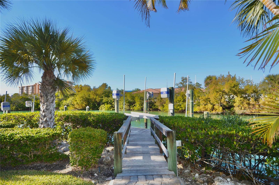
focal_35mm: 36
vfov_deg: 36.7
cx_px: 140
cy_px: 92
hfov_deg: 53.2
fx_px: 278
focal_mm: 24
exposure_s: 1/250
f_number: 6.3
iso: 100
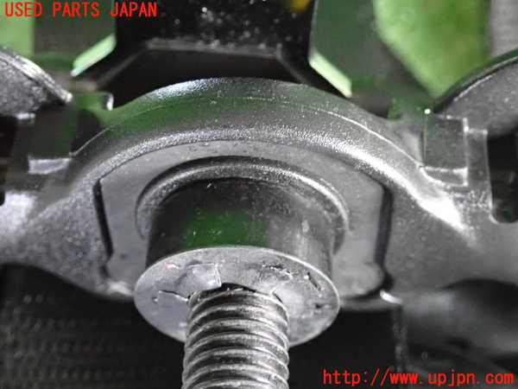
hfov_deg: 29.0
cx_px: 259
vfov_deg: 21.9
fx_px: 1003
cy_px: 194
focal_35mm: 67
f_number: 3.8
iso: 5000
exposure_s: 1/80
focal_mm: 11.88
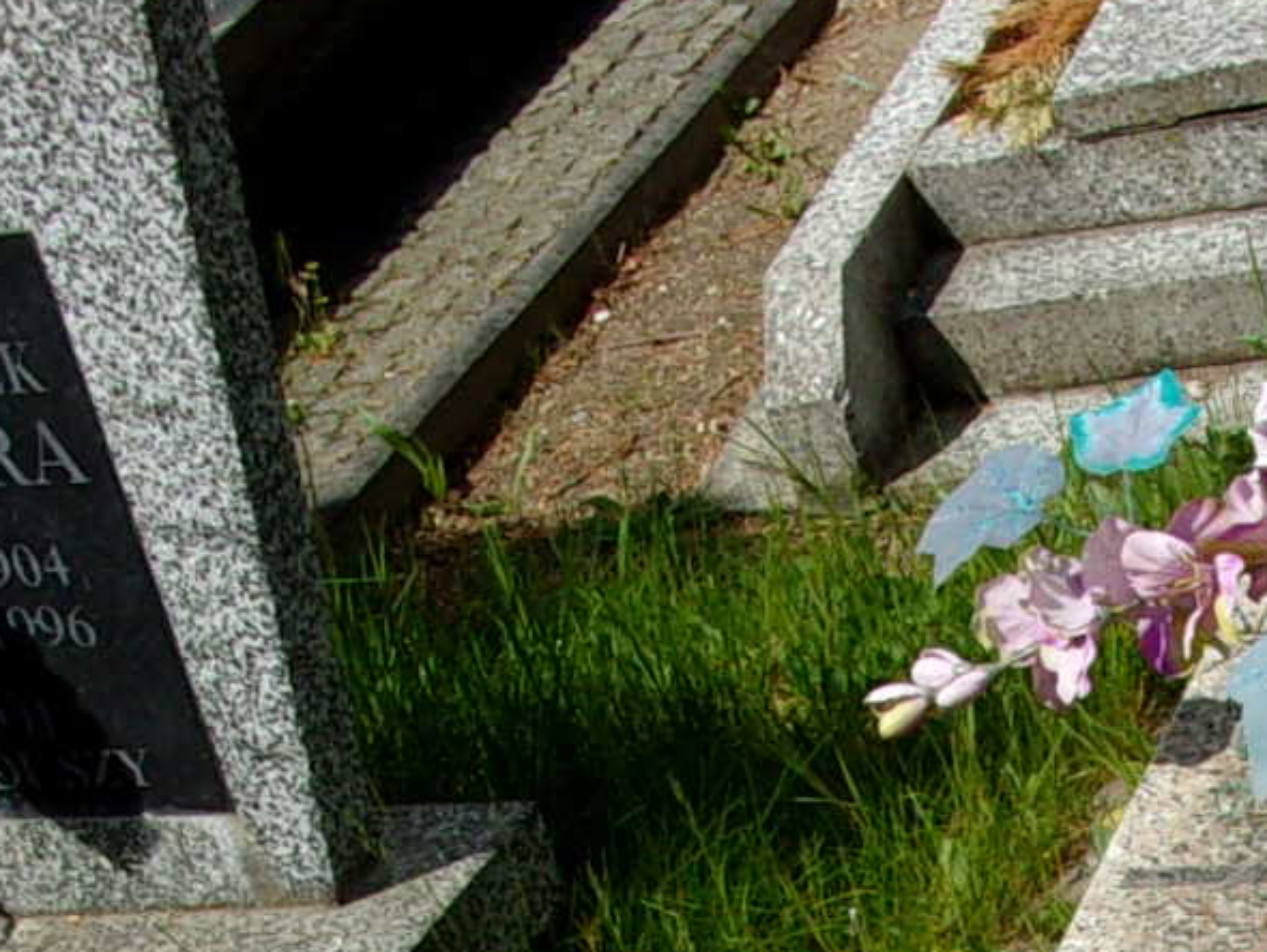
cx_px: 1570
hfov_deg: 15.4
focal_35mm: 123
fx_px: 4504
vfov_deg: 11.2
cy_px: 1766
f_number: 10.8
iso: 80
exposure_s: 1/105
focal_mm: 5.1
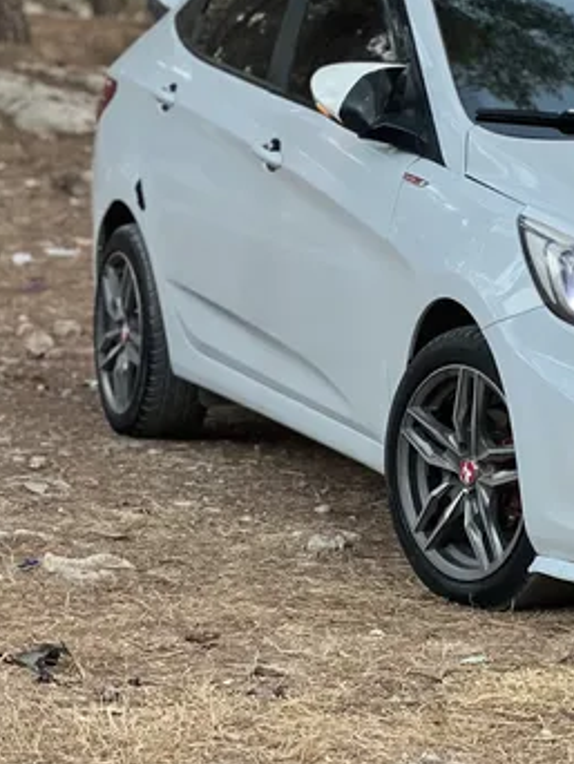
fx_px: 3577
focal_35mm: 162
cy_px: 118
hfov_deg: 9.1
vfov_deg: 12.1
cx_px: 509
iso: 250
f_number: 2.8
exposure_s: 1/87
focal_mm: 9
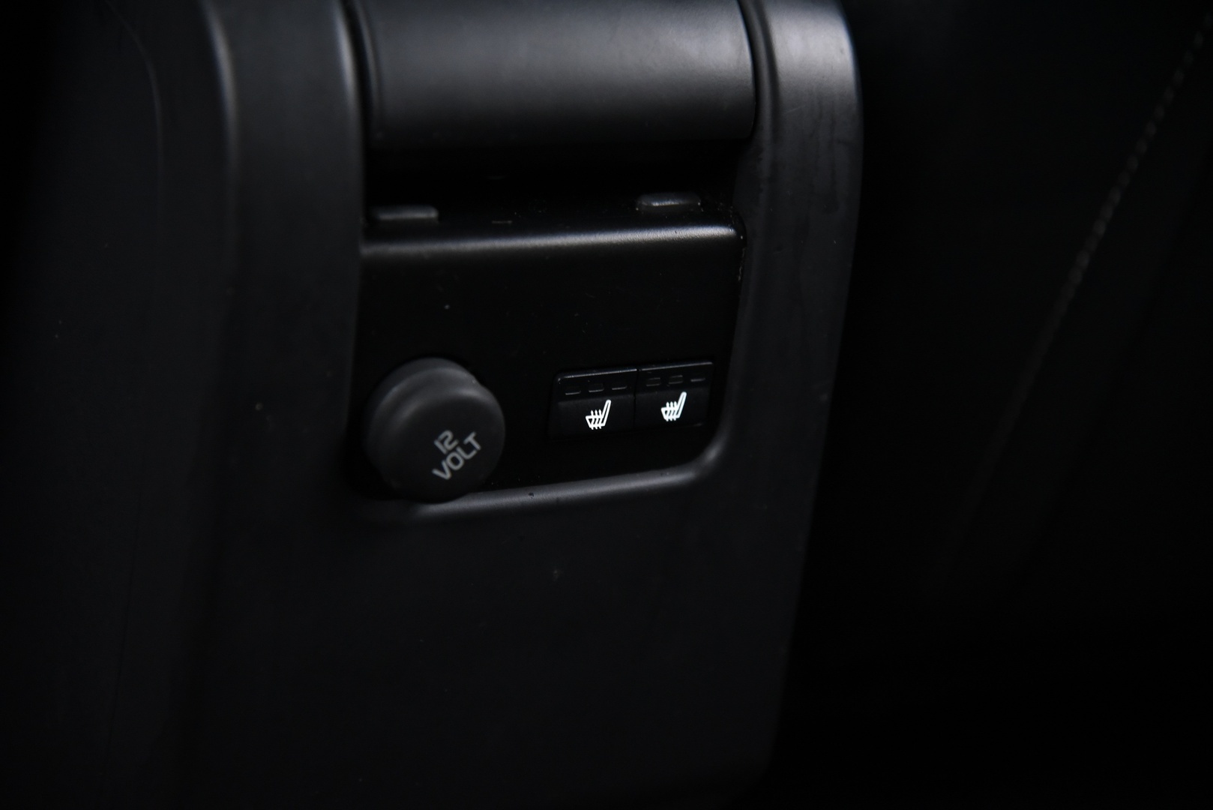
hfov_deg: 26.0
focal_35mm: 78
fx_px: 2629
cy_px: 405
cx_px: 606
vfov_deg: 17.5
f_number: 4
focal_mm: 78
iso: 4000
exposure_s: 1/13
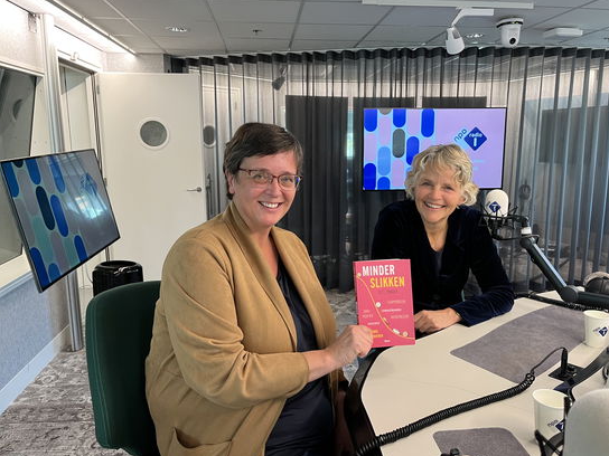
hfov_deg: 65.3
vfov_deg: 51.4
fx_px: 475
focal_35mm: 27
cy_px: 225
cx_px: 315
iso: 125
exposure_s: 1/50
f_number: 1.6
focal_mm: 5.1
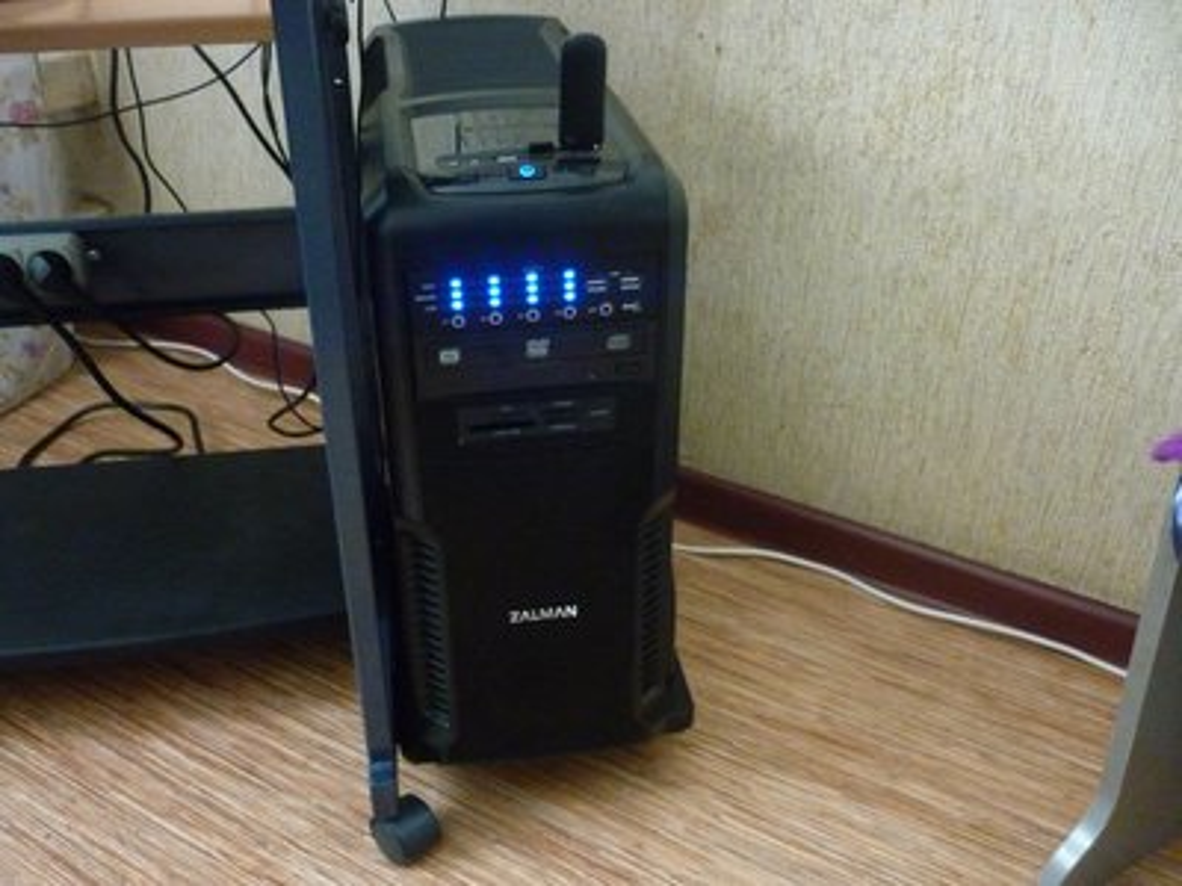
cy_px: 443
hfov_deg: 55.4
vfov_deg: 42.9
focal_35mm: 33
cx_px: 591
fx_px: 1127
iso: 800
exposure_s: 1/10
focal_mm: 5.5
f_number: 2.8
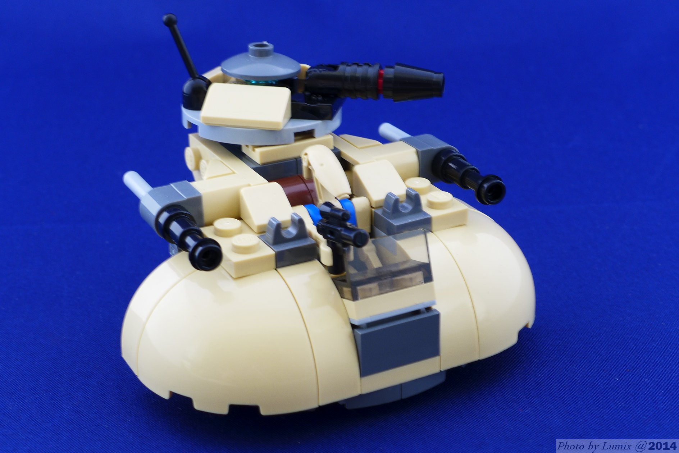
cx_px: 340
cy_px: 226
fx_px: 1321
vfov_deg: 19.5
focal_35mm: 70
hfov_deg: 28.8
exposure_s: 1/4
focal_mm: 13.7
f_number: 4.5
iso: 80
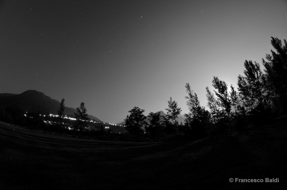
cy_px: 95
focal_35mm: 12
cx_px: 144
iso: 100
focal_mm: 8
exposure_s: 128
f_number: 8
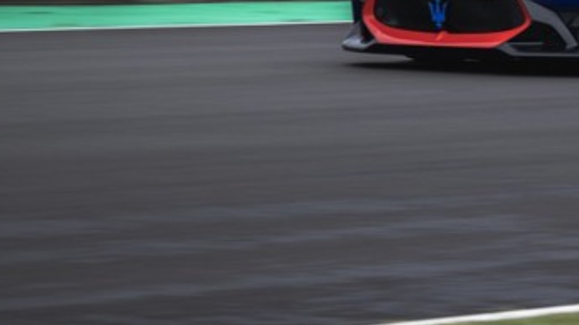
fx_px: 6983
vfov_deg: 2.7
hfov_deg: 4.7
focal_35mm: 455
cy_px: -118
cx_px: 777
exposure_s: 1/200
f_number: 8
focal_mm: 135
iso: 200
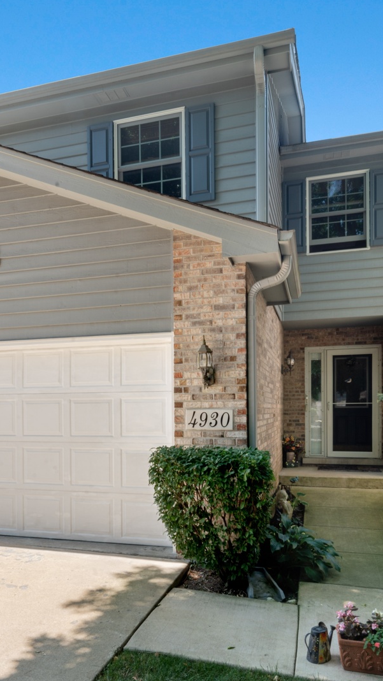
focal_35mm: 27
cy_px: 340
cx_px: 168
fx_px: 487
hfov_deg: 42.8
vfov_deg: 69.9
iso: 100
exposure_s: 1/6
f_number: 20
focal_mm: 17
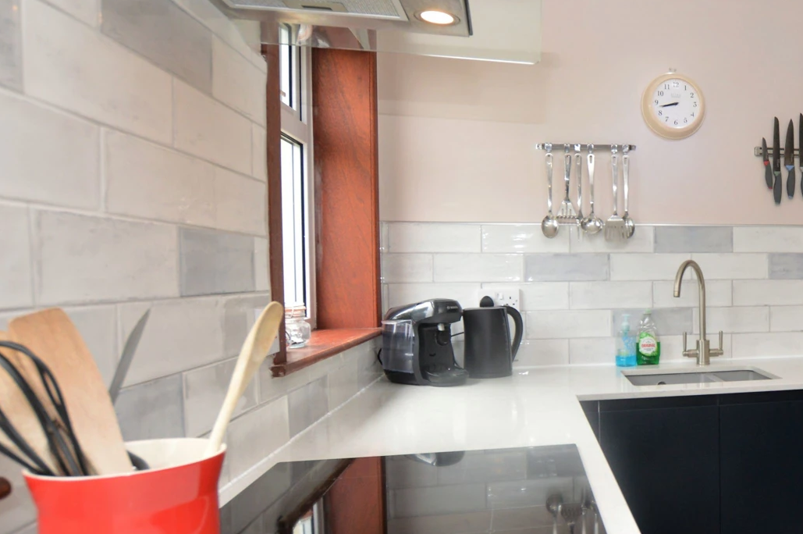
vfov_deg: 45.9
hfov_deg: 57.1
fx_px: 624
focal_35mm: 28
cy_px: 337
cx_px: 711
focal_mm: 10
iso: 400
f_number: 5
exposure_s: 1/100
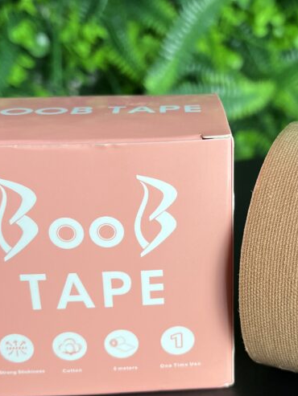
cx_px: 211
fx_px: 620
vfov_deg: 35.5
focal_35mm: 54
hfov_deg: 26.8
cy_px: 218
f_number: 1.6
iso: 100
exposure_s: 1/120
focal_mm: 5.1
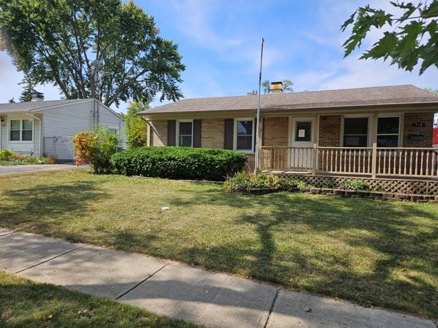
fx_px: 291
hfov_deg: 73.9
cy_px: 164
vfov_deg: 58.9
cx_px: 219
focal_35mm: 23
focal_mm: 5.4
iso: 25
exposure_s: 1/1262
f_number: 1.8
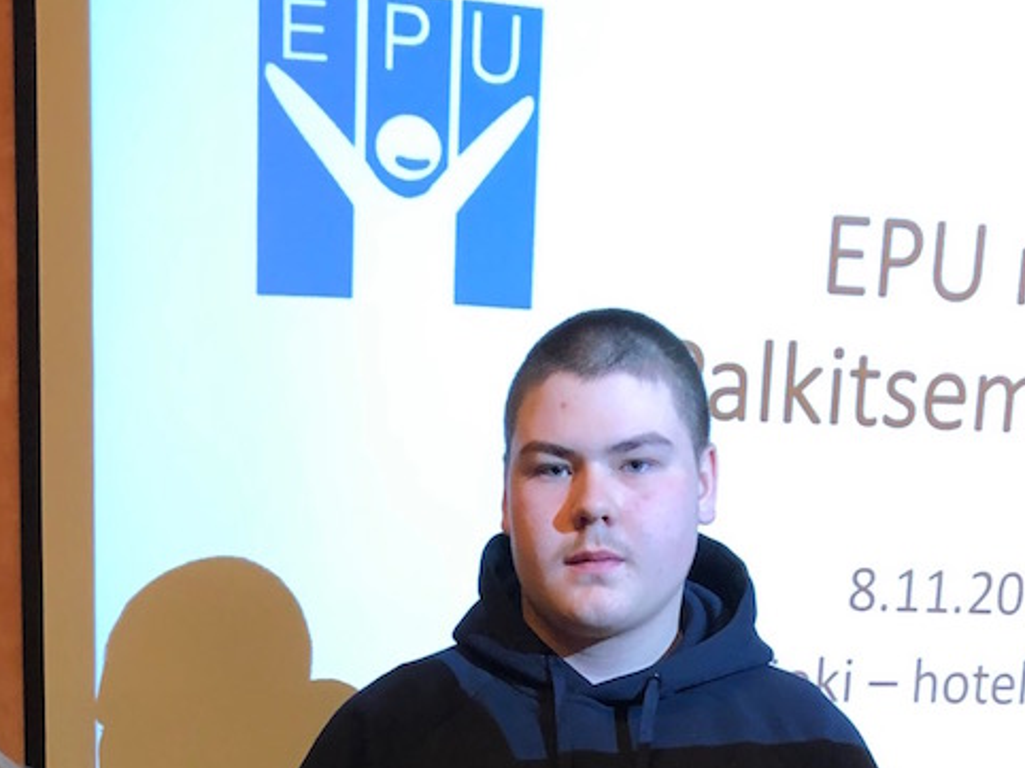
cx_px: 268
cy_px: 1067
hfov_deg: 30.7
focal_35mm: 62
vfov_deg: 20.9
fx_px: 1835
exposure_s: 1/15
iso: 64
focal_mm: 3.99
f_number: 1.8
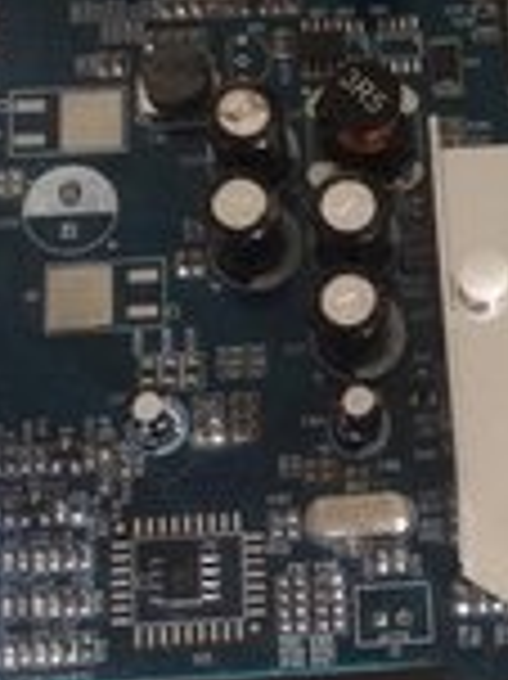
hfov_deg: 18.8
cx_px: 436
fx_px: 1509
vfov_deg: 25.3
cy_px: 302
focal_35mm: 77
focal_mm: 4.15
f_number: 2.2
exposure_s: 1/15
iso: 400
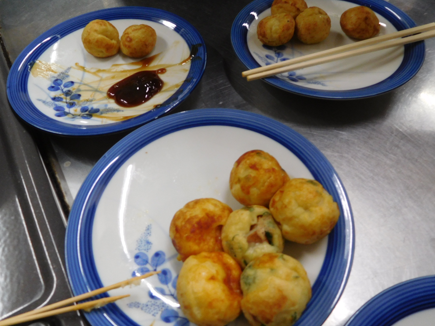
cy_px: 158
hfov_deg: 67.3
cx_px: 223
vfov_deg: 53.0
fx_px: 327
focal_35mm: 26
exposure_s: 1/30
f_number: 3.4
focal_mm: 4.5
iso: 250
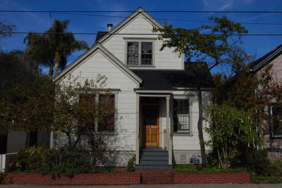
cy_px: 94
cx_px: 141
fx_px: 329
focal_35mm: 42
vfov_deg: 31.8
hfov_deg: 46.4
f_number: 16
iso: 200
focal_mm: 28
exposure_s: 1/250
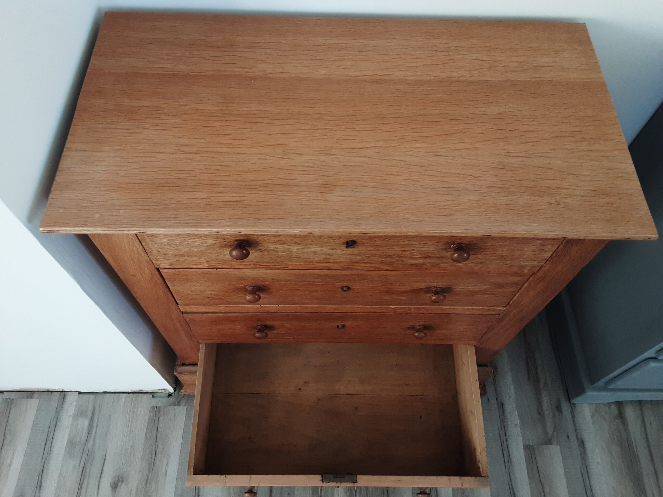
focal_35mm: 28
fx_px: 536
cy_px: 248
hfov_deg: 63.4
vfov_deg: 49.7
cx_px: 332
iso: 64
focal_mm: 2.9
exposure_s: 1/50
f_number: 1.9
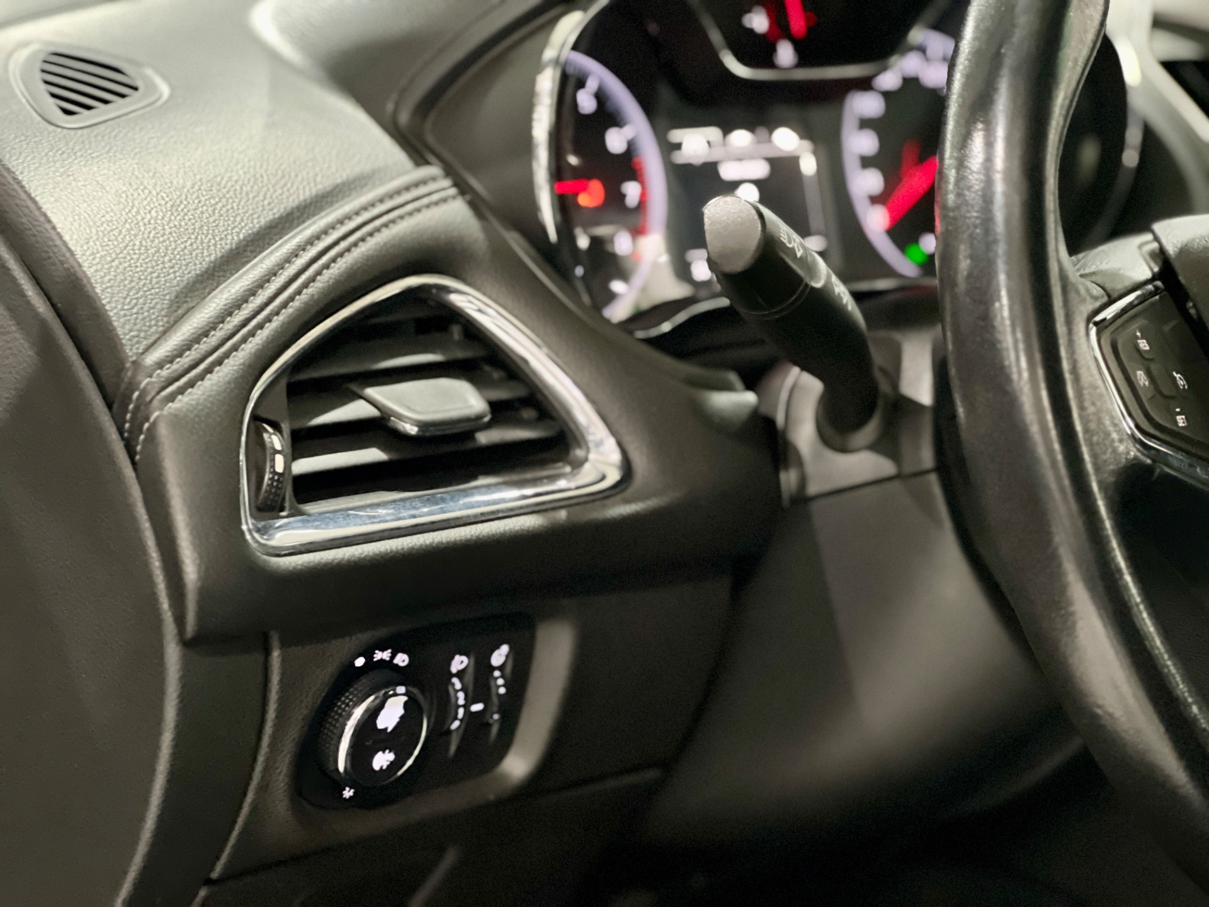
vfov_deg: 19.1
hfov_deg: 25.3
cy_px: 454
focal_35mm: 77
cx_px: 604
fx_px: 2689
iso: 1000
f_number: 2.8
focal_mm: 9
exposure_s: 1/15
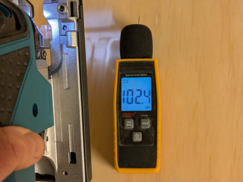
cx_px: 122
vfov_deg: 28.6
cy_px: 91
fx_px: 358
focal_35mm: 51
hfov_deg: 37.5
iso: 240
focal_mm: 5.43
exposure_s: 1/33.3
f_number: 1.89
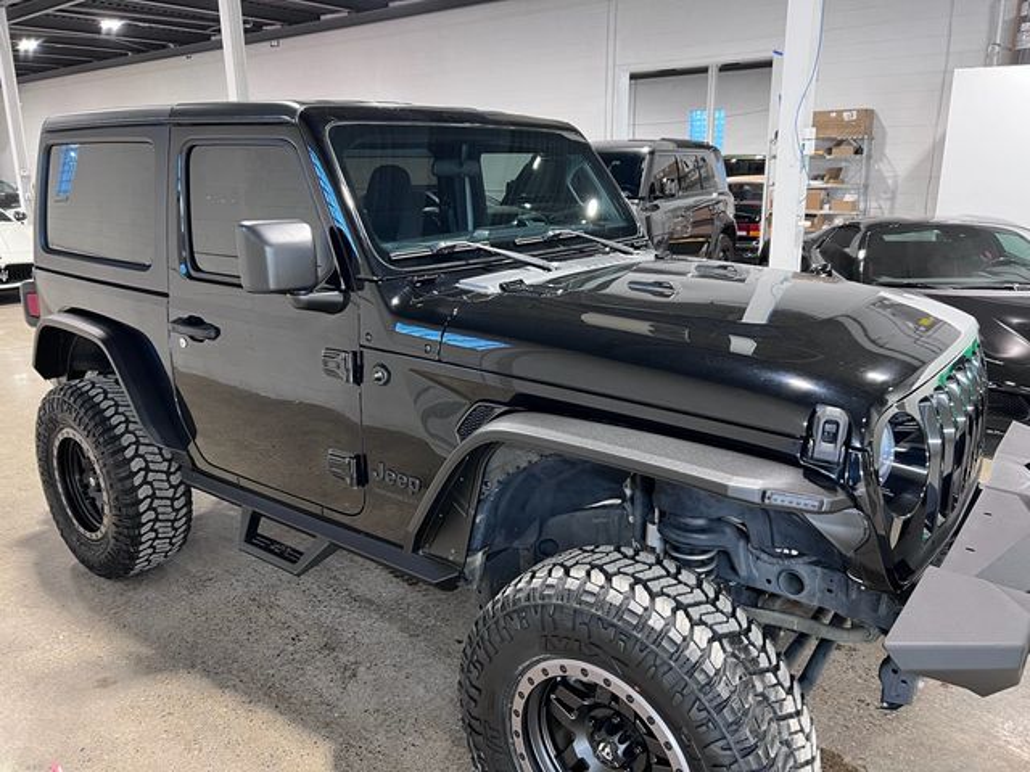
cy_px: 386
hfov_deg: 67.3
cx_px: 515
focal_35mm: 26
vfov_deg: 53.1
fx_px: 774
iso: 160
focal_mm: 5.7
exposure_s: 1/60
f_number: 1.5
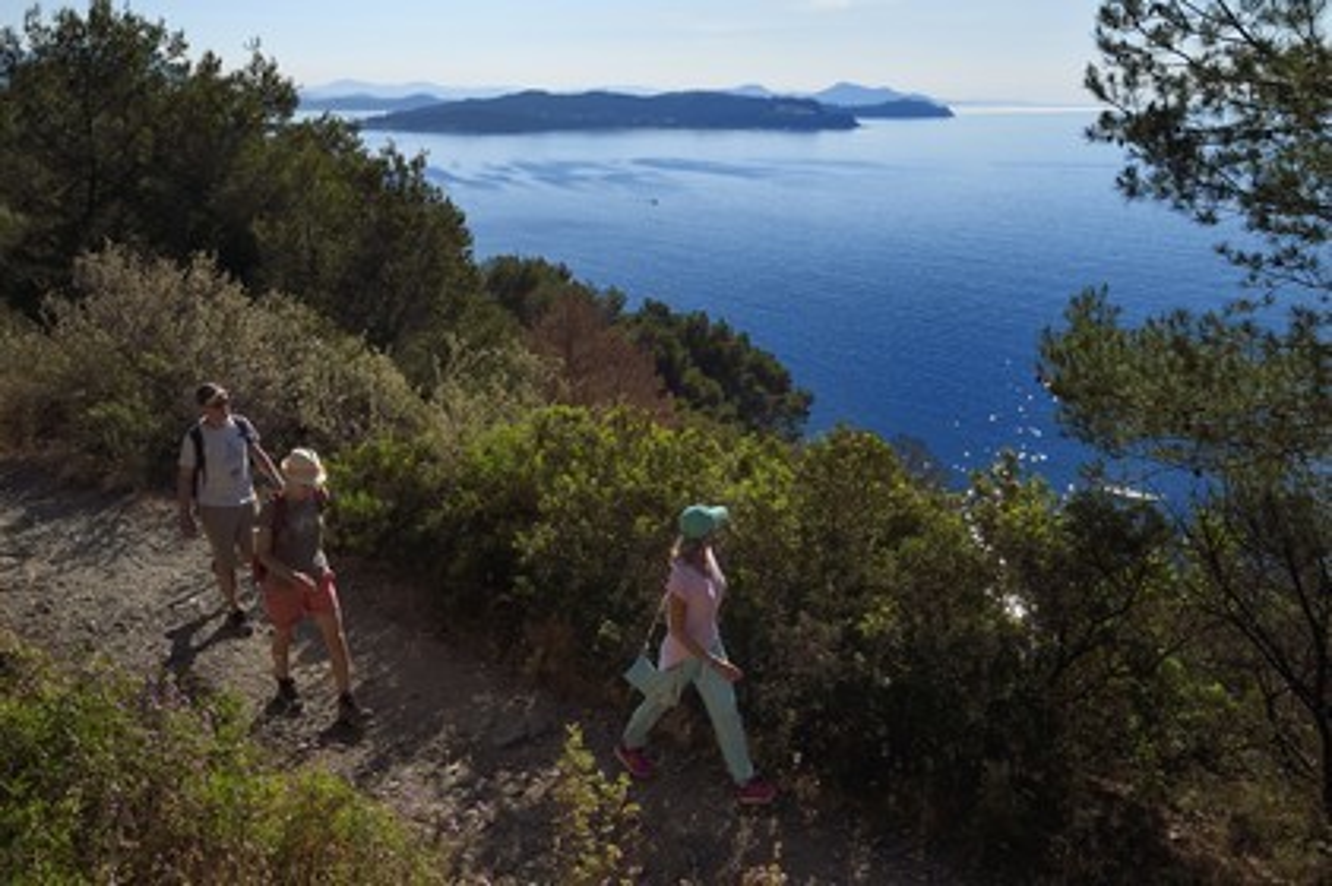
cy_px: 443
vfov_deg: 41.1
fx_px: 1183
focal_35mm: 32
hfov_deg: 58.8
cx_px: 666
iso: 800
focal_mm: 32
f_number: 9
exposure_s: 1/2500
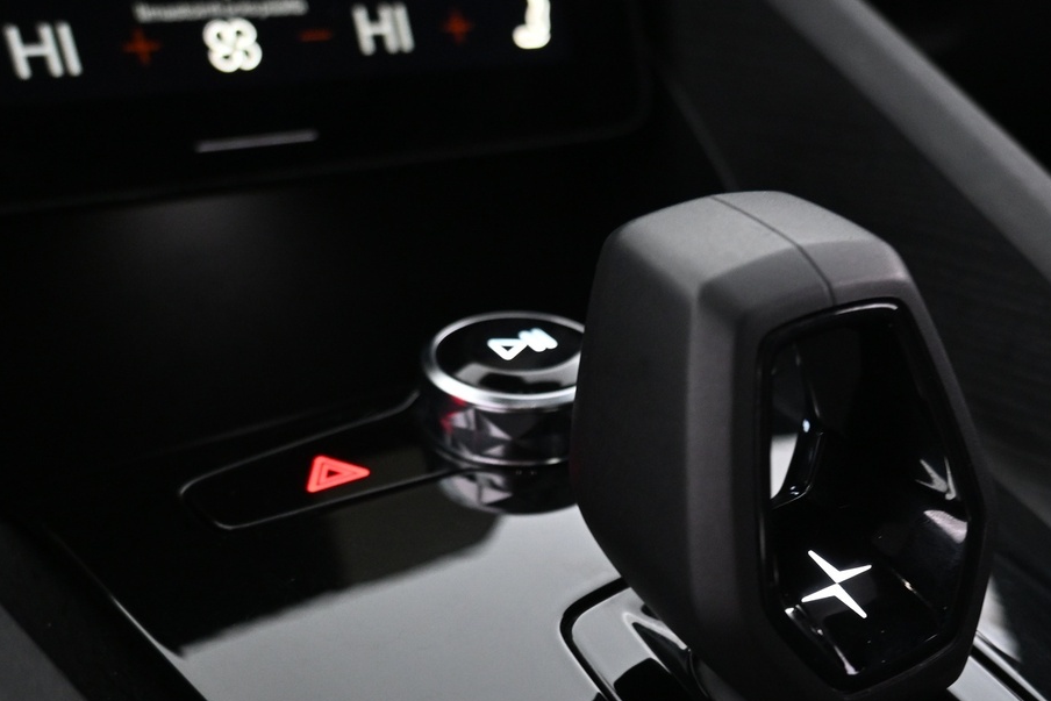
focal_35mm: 43
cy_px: 544
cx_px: 809
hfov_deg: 43.7
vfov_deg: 30.6
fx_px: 1255
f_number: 3.5
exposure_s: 1/25
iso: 1600
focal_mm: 16
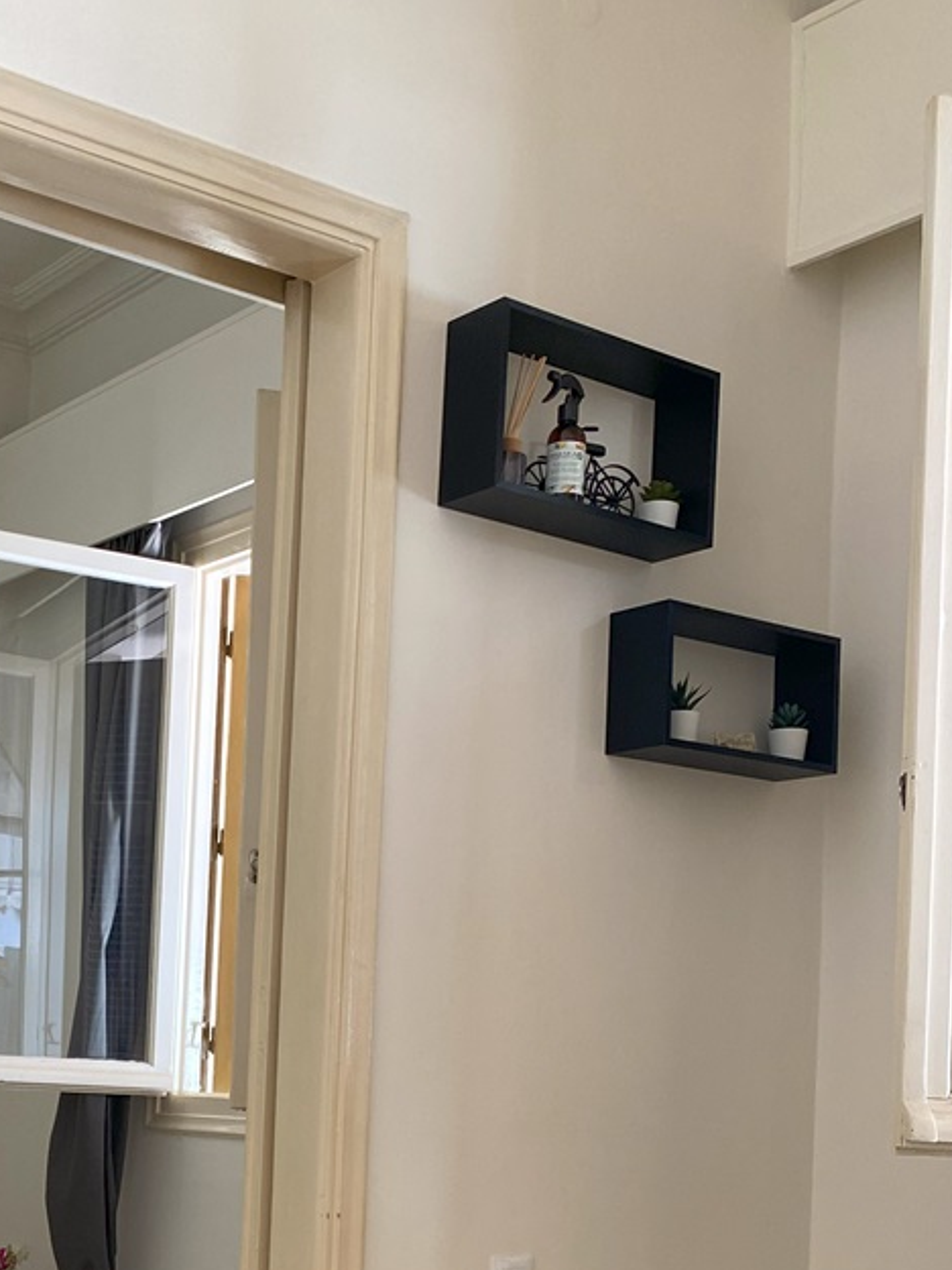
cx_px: 108
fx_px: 1833
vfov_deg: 36.8
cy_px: 1024
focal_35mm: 50
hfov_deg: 28.1
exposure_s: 1/99
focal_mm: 4.25
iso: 125
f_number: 1.8
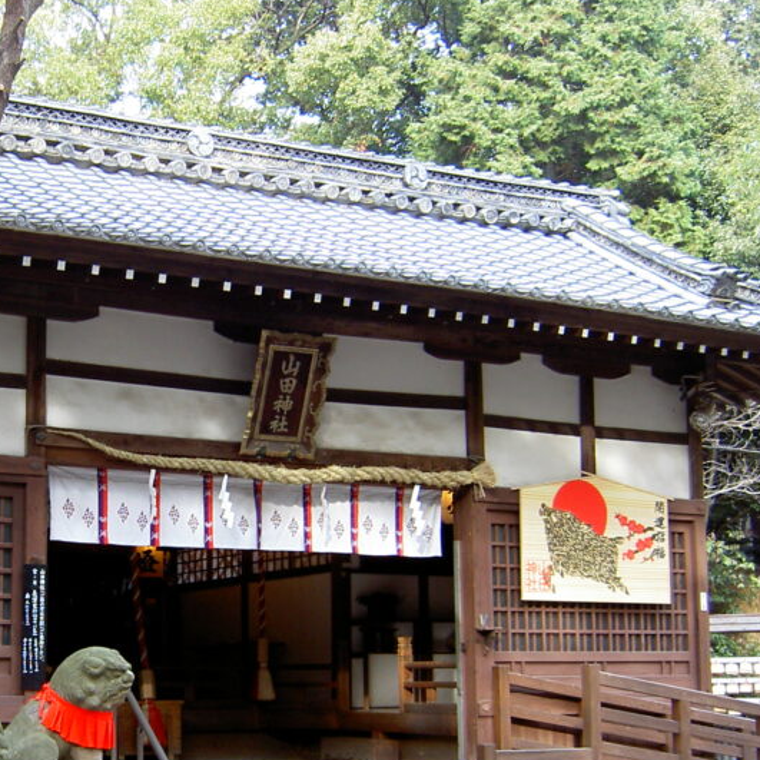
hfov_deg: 29.0
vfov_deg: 29.4
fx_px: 1441
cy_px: 495
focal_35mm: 58
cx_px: 173
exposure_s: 1/40
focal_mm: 5.6
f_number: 2.8
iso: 50
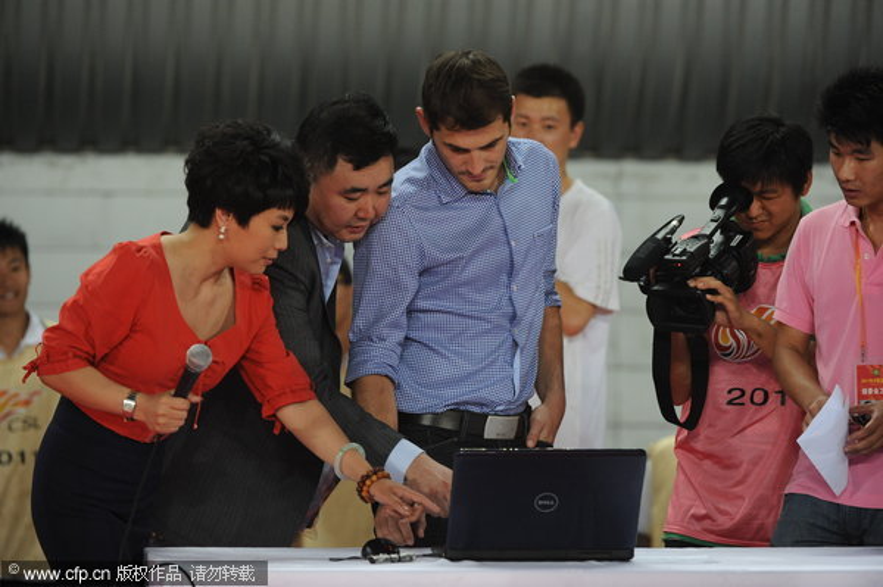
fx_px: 6372
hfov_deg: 7.9
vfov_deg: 5.3
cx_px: 442
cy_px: 294
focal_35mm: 260
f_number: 5
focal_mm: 260
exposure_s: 1/400
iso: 2500
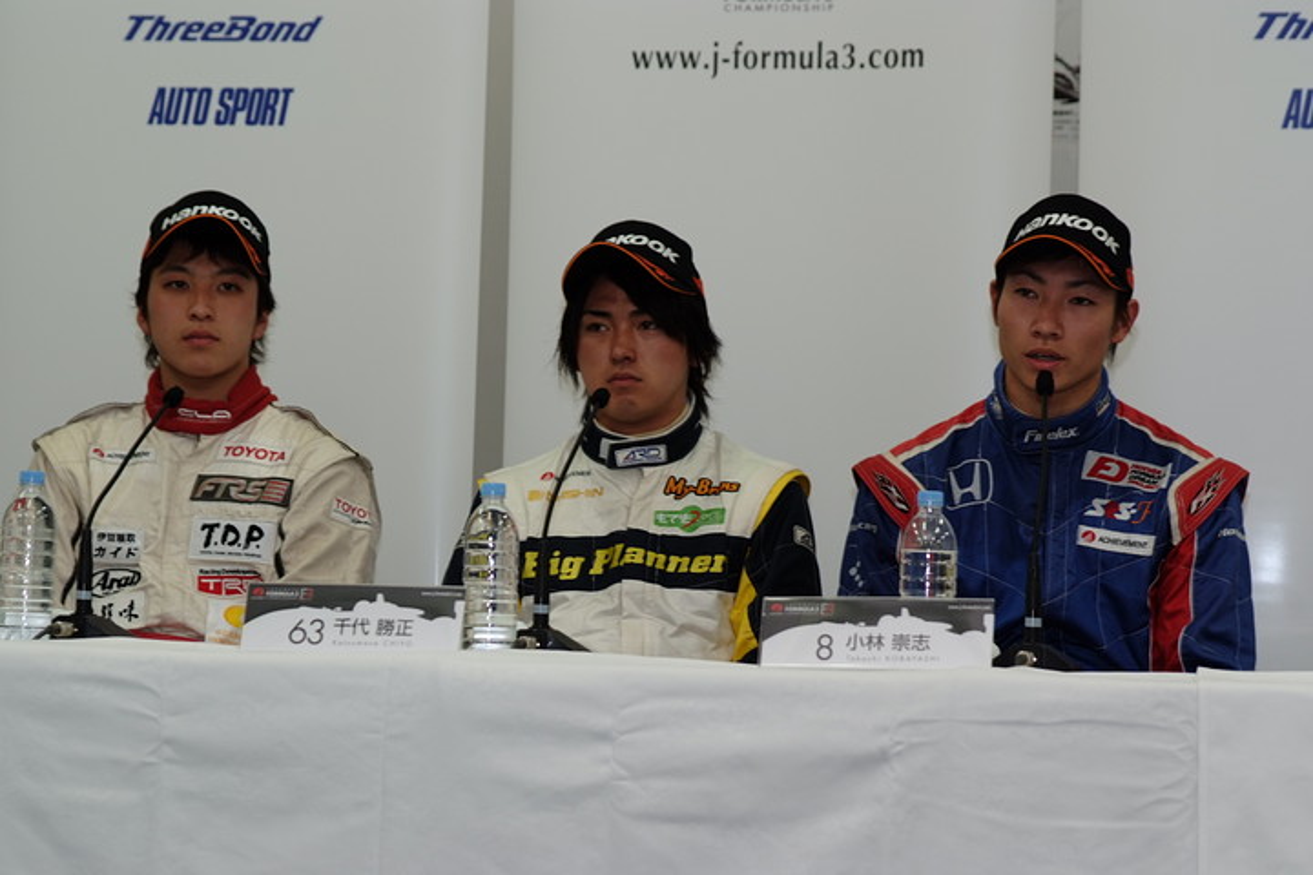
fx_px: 3829
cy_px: 438
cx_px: 656
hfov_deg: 19.5
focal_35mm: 105
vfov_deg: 13.0
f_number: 4
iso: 100
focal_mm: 70
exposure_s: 1/60
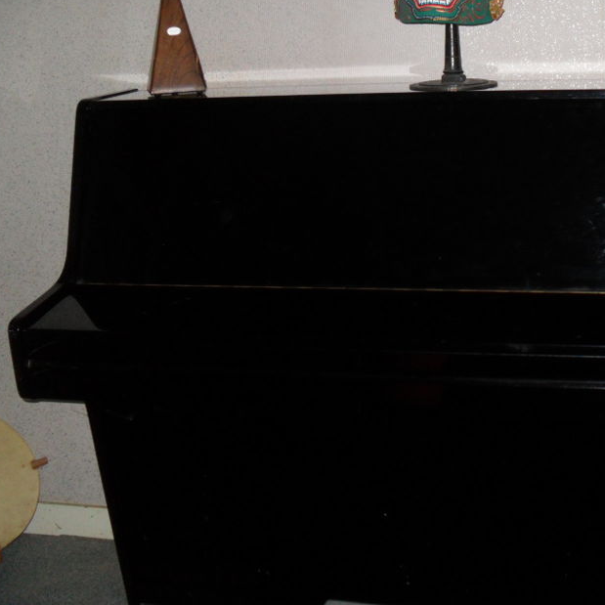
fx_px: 989
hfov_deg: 33.5
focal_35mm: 50
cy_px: 291
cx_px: 431
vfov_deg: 34.0
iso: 200
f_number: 3
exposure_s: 1/45
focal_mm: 6.3
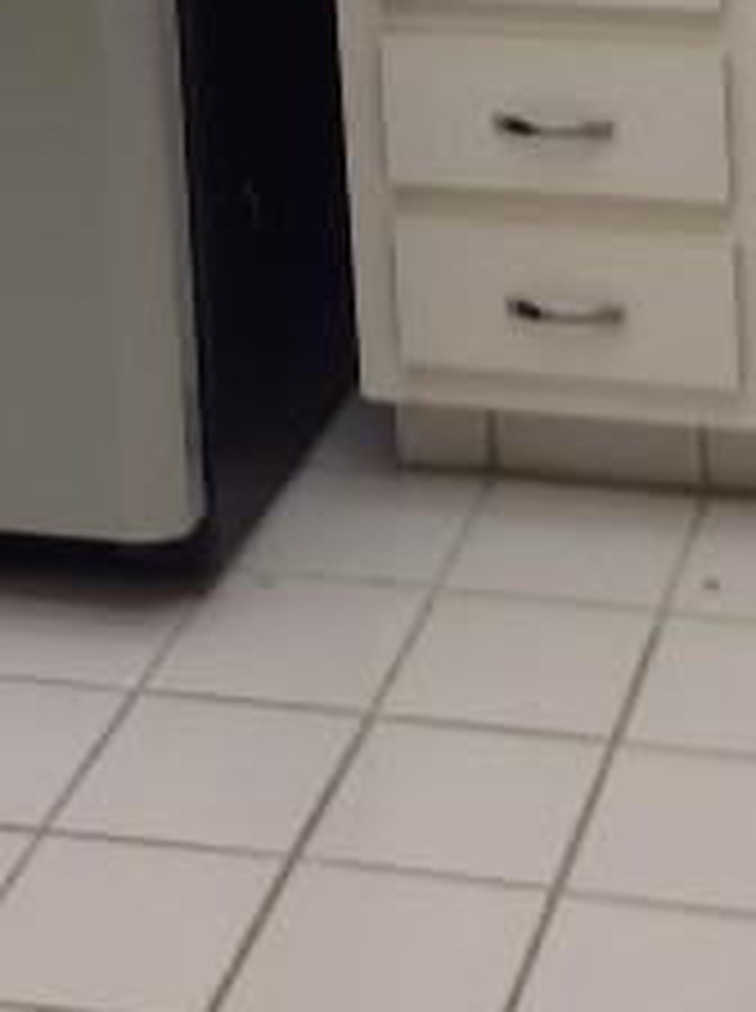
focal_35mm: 109
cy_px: -418
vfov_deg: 16.7
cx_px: 497
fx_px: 3183
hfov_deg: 13.5
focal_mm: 3.3
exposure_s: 1/30
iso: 32
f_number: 2.4
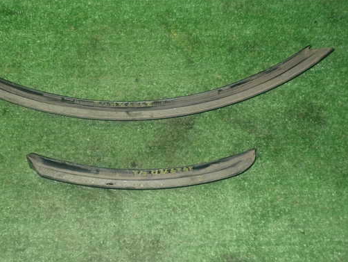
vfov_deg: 33.6
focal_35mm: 43
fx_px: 432
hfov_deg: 43.7
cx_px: 152
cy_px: 130
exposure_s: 1/40
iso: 800
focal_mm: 6.37
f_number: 7.1
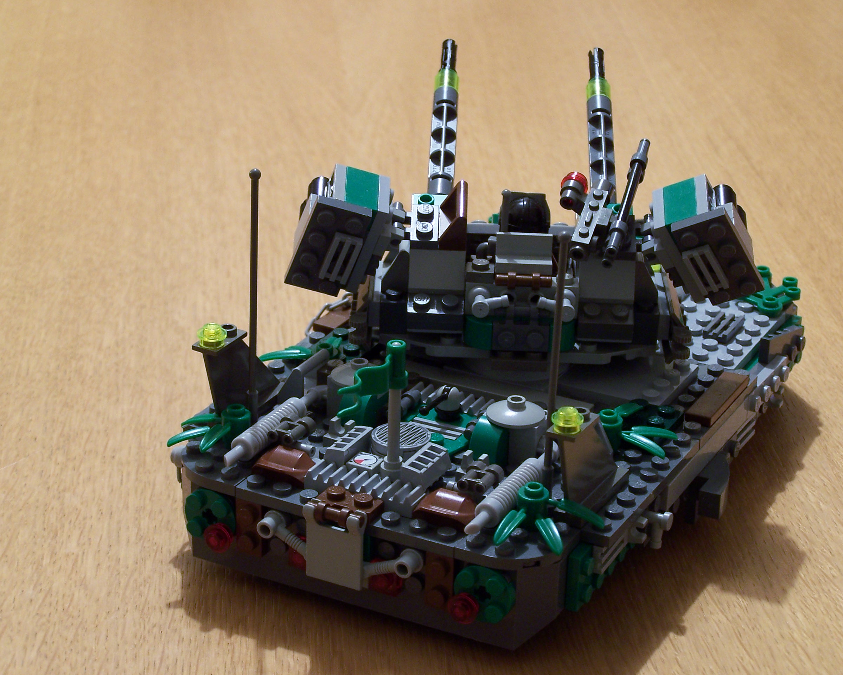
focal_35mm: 86
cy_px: 339
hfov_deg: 22.2
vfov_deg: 17.9
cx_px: 453
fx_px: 2146
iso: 80
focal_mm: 13.7
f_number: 3.2
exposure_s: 1/3
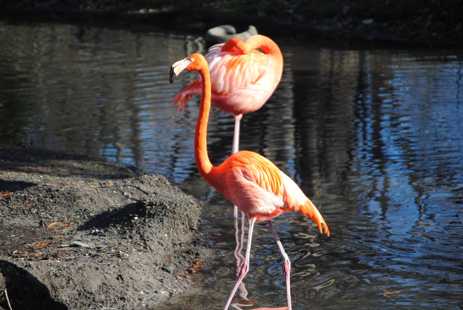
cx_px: 232
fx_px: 2414
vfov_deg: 7.3
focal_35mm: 188
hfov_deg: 11.0
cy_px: 155
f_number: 5
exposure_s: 1/400
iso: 200
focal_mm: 125
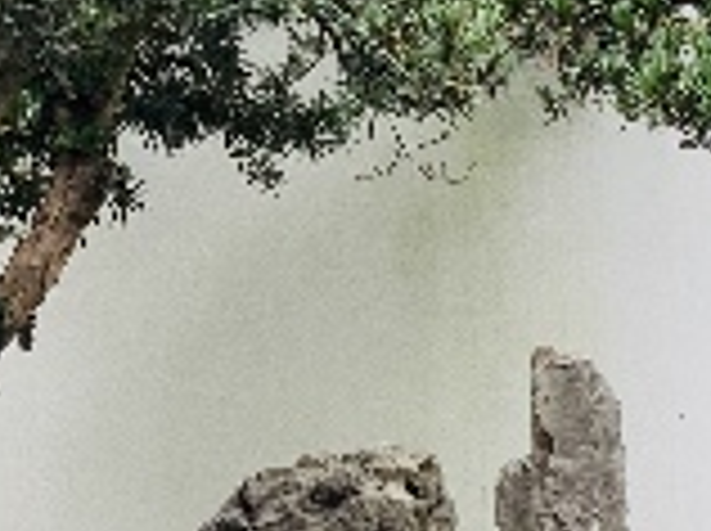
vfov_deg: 6.1
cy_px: 277
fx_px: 5004
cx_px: 1094
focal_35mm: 244
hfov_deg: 8.0
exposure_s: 1/122
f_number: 2.4
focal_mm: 6
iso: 50
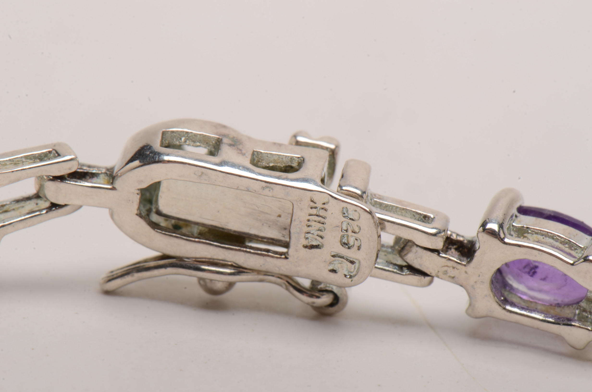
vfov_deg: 10.7
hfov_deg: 16.1
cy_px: 196
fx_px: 2092
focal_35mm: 128
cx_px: 296
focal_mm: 85
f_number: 29
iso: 100
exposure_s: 1/160
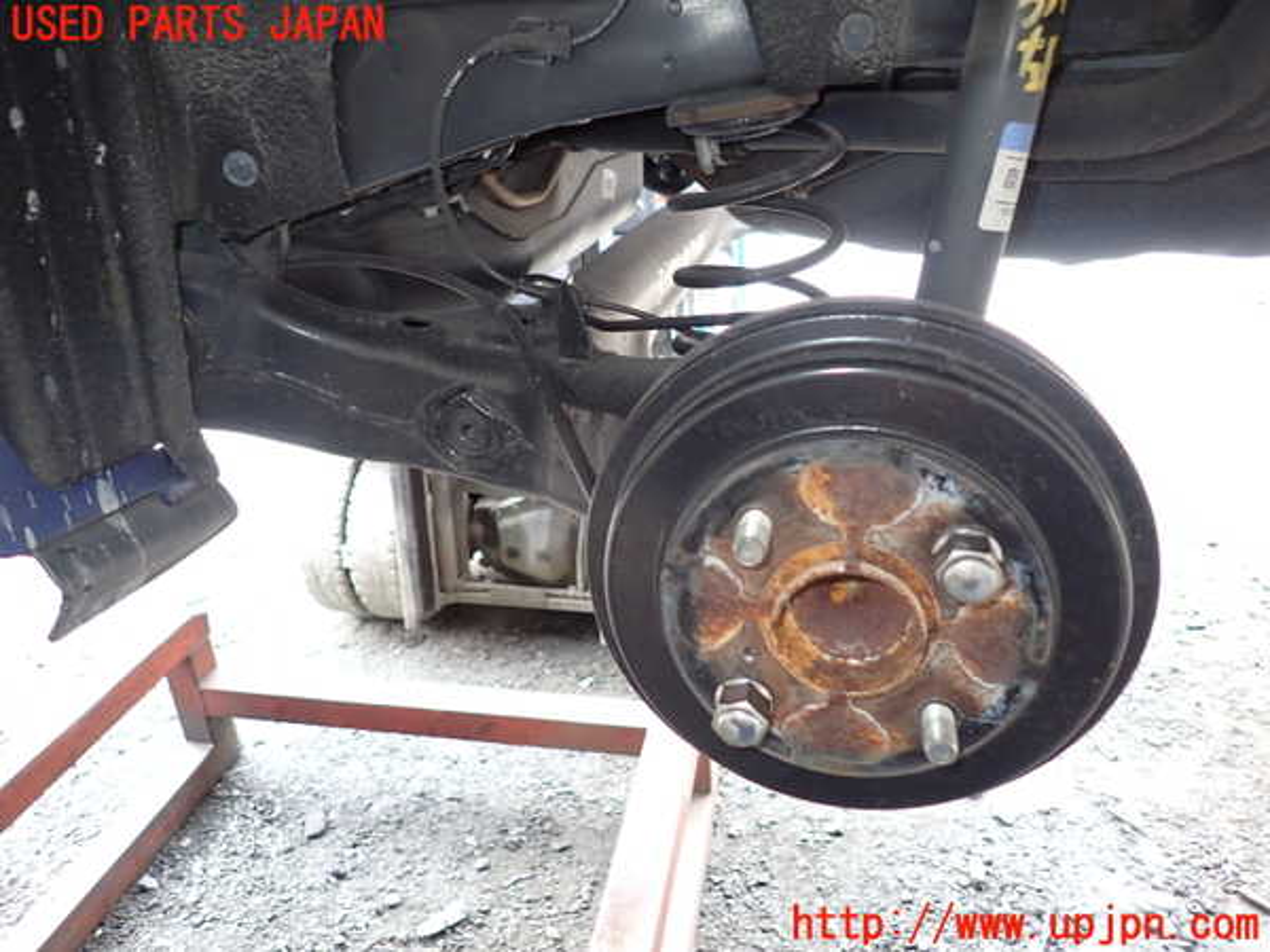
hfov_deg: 69.4
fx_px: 917
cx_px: 635
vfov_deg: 54.9
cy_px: 476
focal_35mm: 25
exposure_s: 1/30
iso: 200
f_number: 2
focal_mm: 4.5
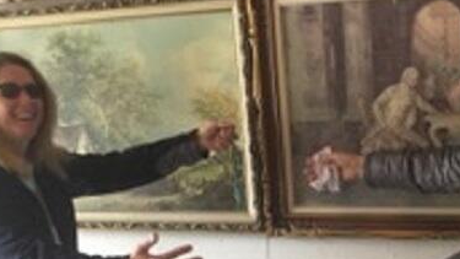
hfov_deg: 32.8
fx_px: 768
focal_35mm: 63
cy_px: 263
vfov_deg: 18.6
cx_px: 334
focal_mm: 3.3
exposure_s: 1/30
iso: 64
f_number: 2.4
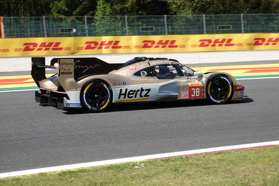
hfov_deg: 25.7
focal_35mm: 79
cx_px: 140
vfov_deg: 17.3
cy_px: 93
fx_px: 612
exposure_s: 1/800
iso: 100
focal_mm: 28.91
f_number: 4
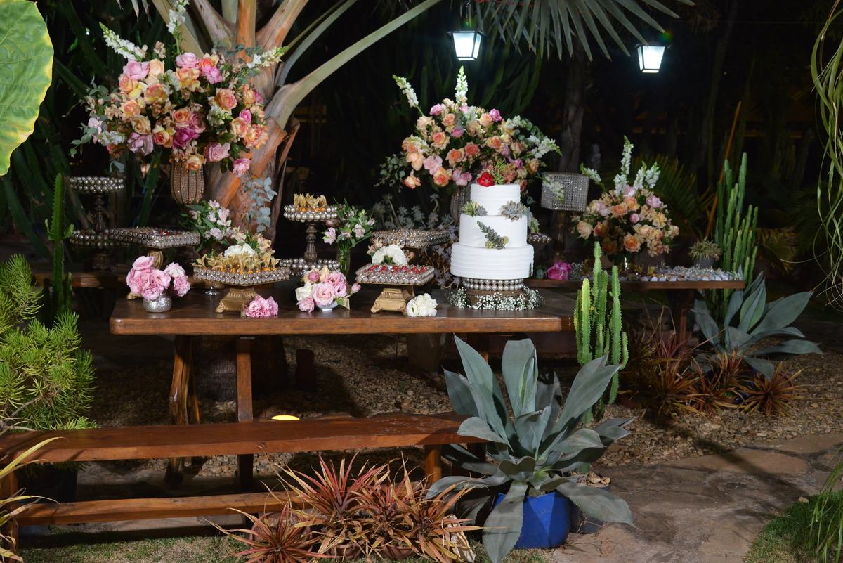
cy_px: 282
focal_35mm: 40
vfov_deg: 33.4
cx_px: 422
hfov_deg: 48.4
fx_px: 937
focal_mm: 40
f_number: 5.6
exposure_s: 1/50
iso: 2200
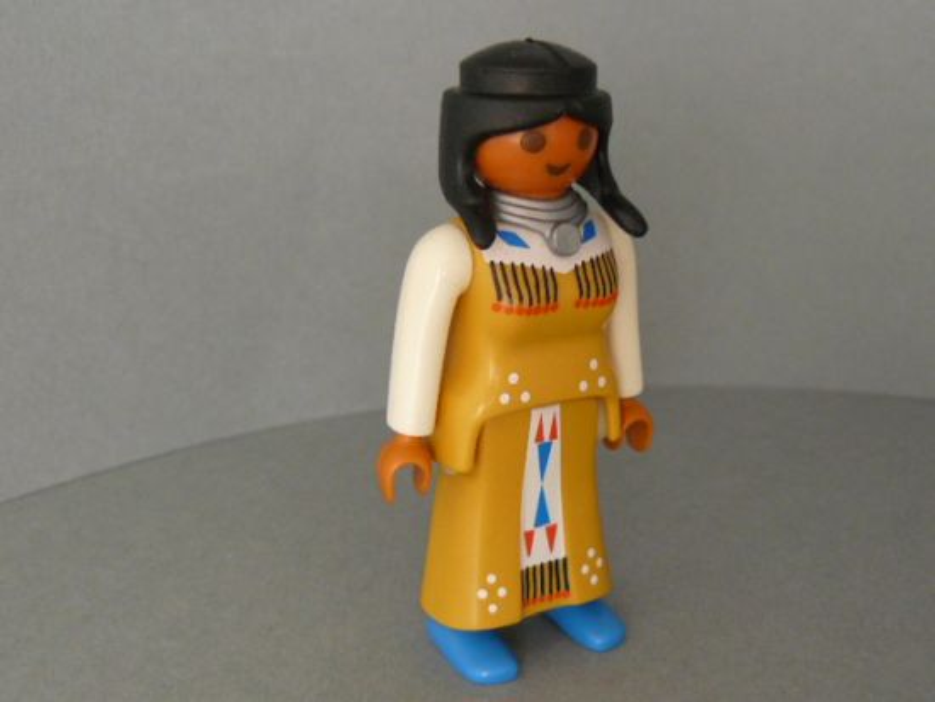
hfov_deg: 42.1
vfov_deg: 32.2
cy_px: 351
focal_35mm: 45
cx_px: 468
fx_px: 1216
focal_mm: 6
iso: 200
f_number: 2.8
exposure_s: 1/1.3
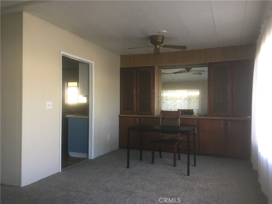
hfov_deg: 61.7
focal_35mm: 29
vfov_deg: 48.2
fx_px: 228
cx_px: 136
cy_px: 102
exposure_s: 1/30
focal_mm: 4.15
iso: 32
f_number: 2.2
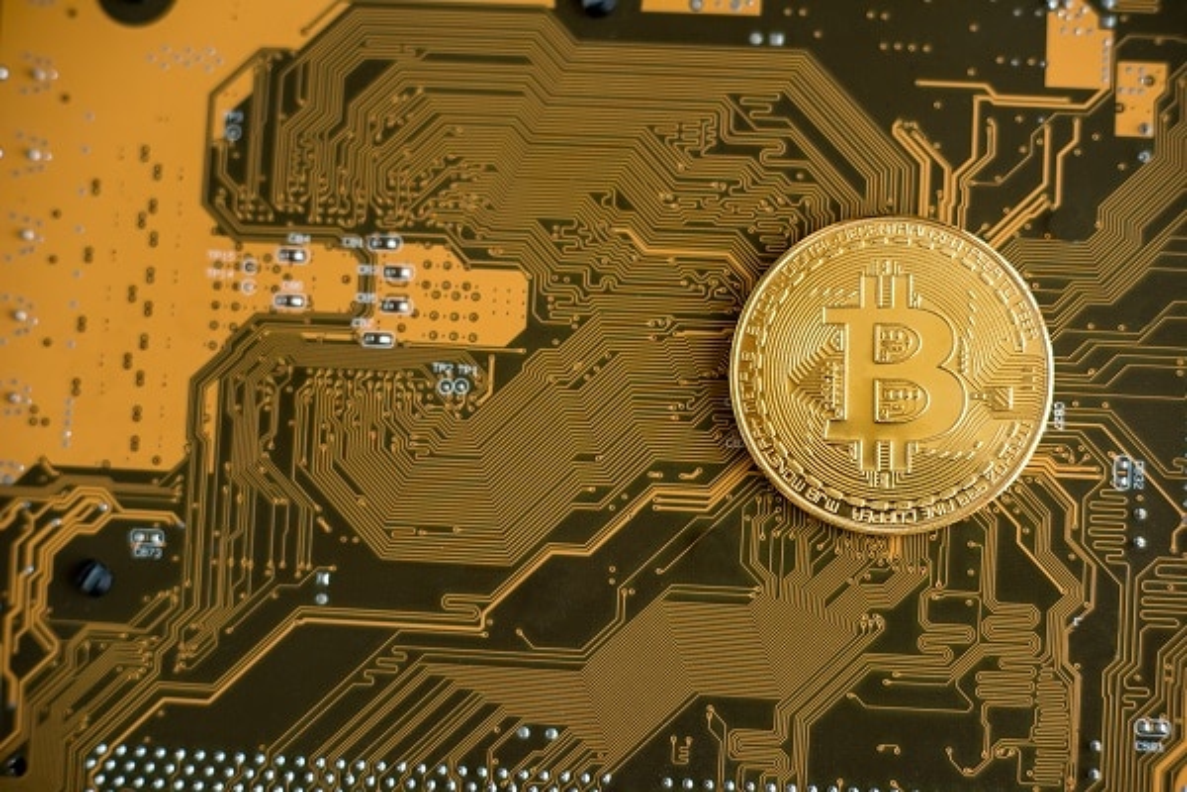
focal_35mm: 85
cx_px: 594
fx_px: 2802
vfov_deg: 16.1
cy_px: 396
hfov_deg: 23.9
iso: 320
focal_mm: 85
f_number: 3.5
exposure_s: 1/640
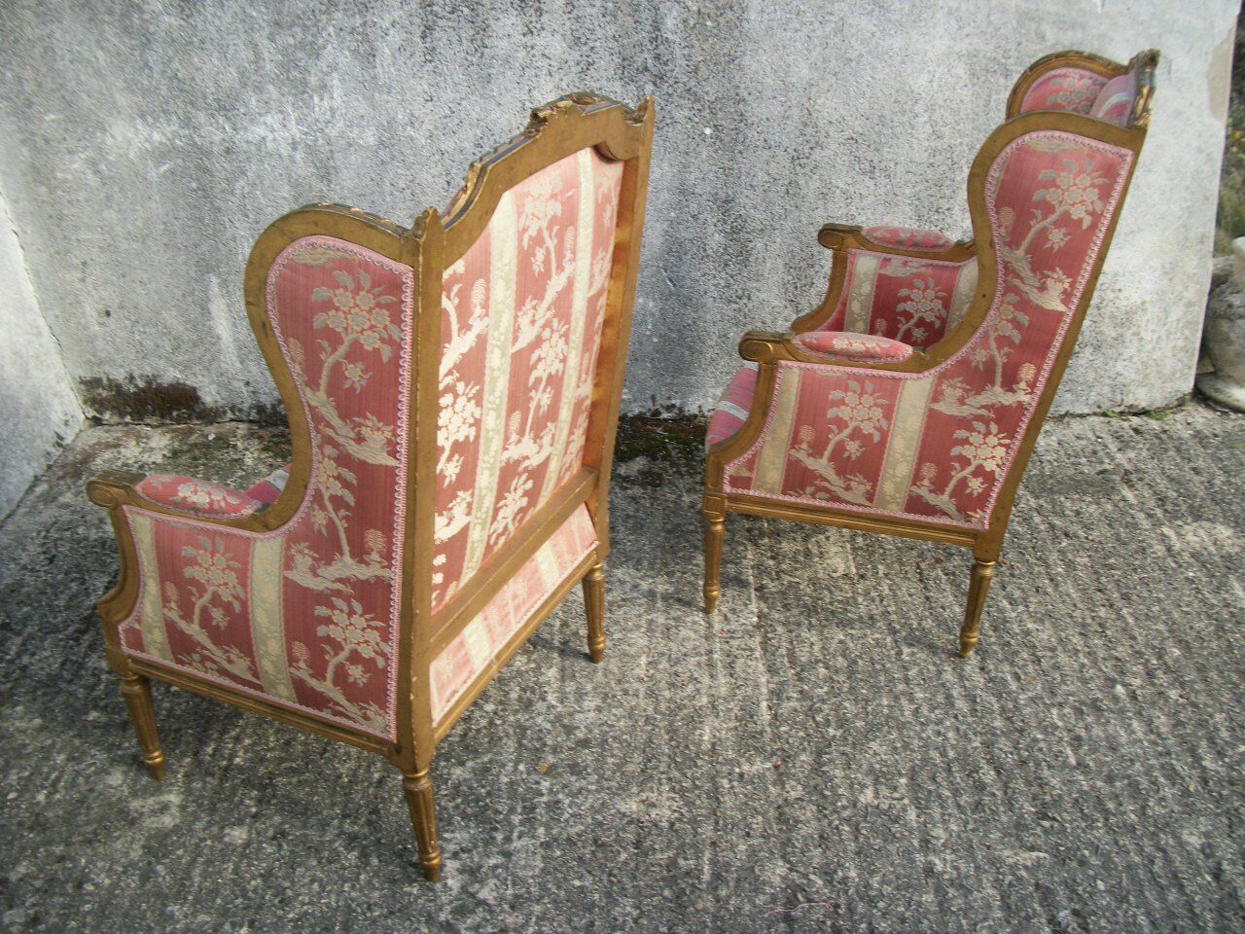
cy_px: 467
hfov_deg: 56.8
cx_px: 622
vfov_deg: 44.2
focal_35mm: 32
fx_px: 1151
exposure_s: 1/60
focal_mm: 5.7
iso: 80
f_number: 8.8
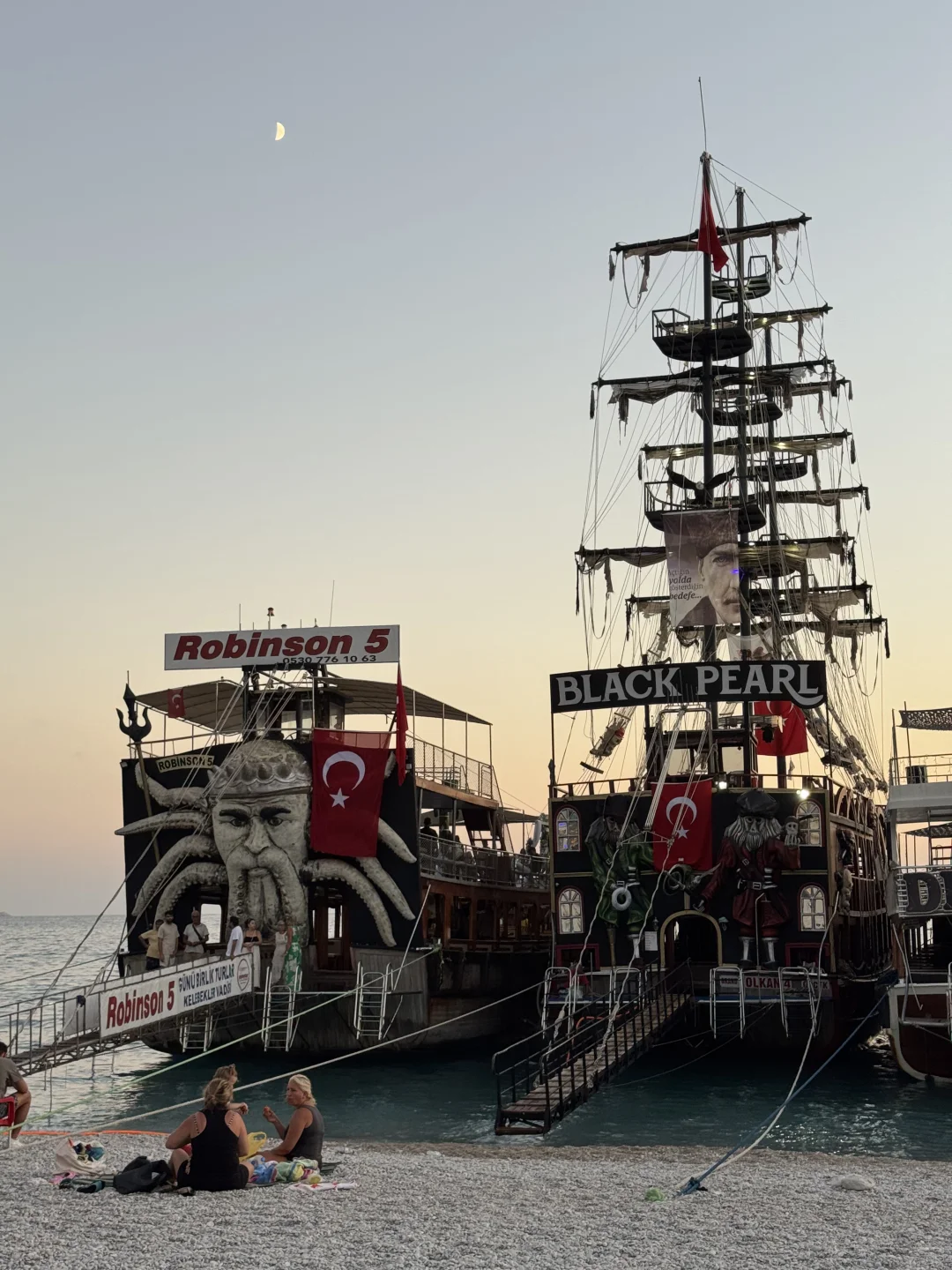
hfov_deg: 30.3
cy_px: 635
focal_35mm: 48
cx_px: 476
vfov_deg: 39.7
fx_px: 1760
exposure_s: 1/101
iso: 64
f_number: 1.78
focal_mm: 6.76
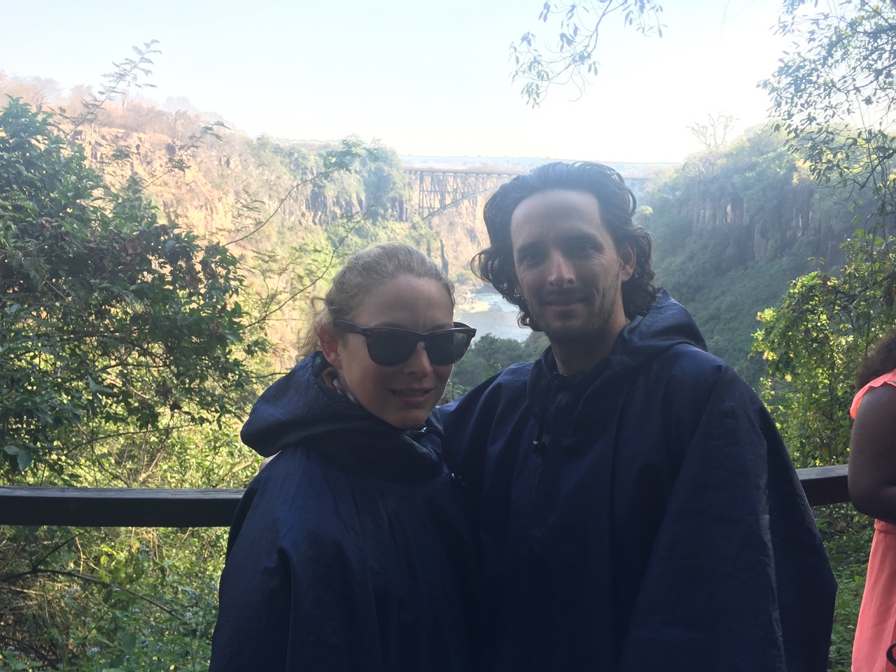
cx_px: 448
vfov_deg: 48.2
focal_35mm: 29
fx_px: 751
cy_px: 336
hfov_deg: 61.7
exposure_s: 1/211
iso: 32
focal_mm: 4.15
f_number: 2.2
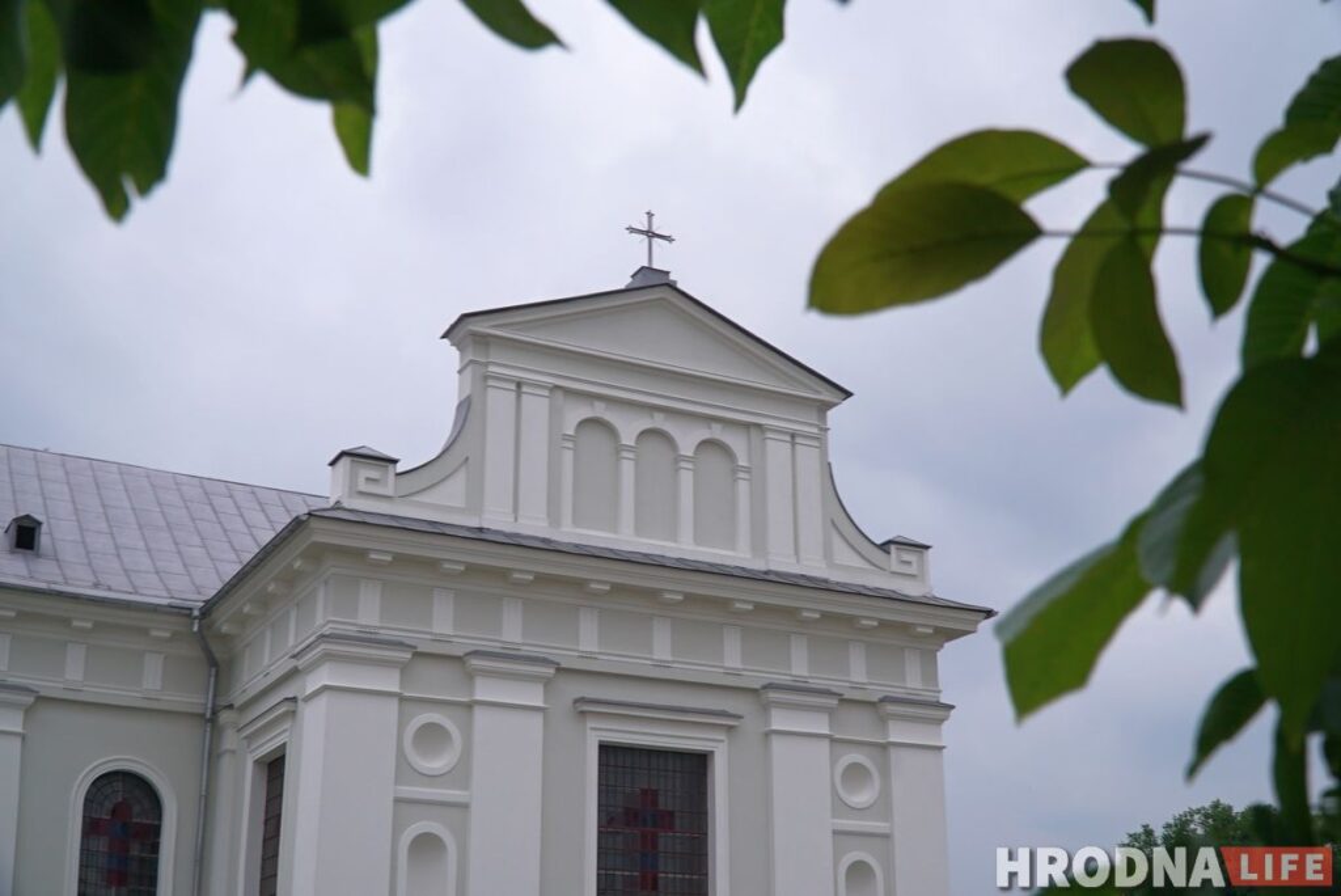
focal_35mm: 39
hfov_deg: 49.5
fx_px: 1454
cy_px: 448
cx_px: 670
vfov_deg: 34.3
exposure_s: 1/40
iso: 400
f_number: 5.6
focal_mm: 26
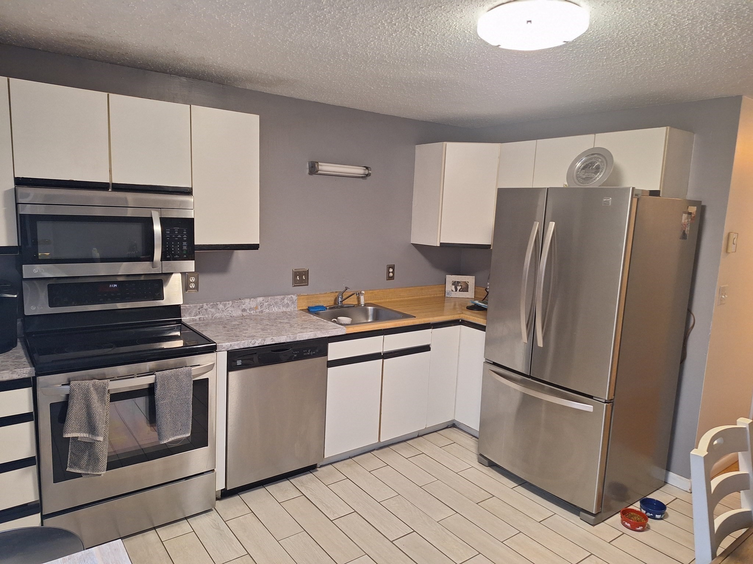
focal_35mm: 23
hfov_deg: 73.9
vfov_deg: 58.9
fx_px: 500
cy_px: 282
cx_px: 376
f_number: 1.8
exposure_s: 1/40
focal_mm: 5.54
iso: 160
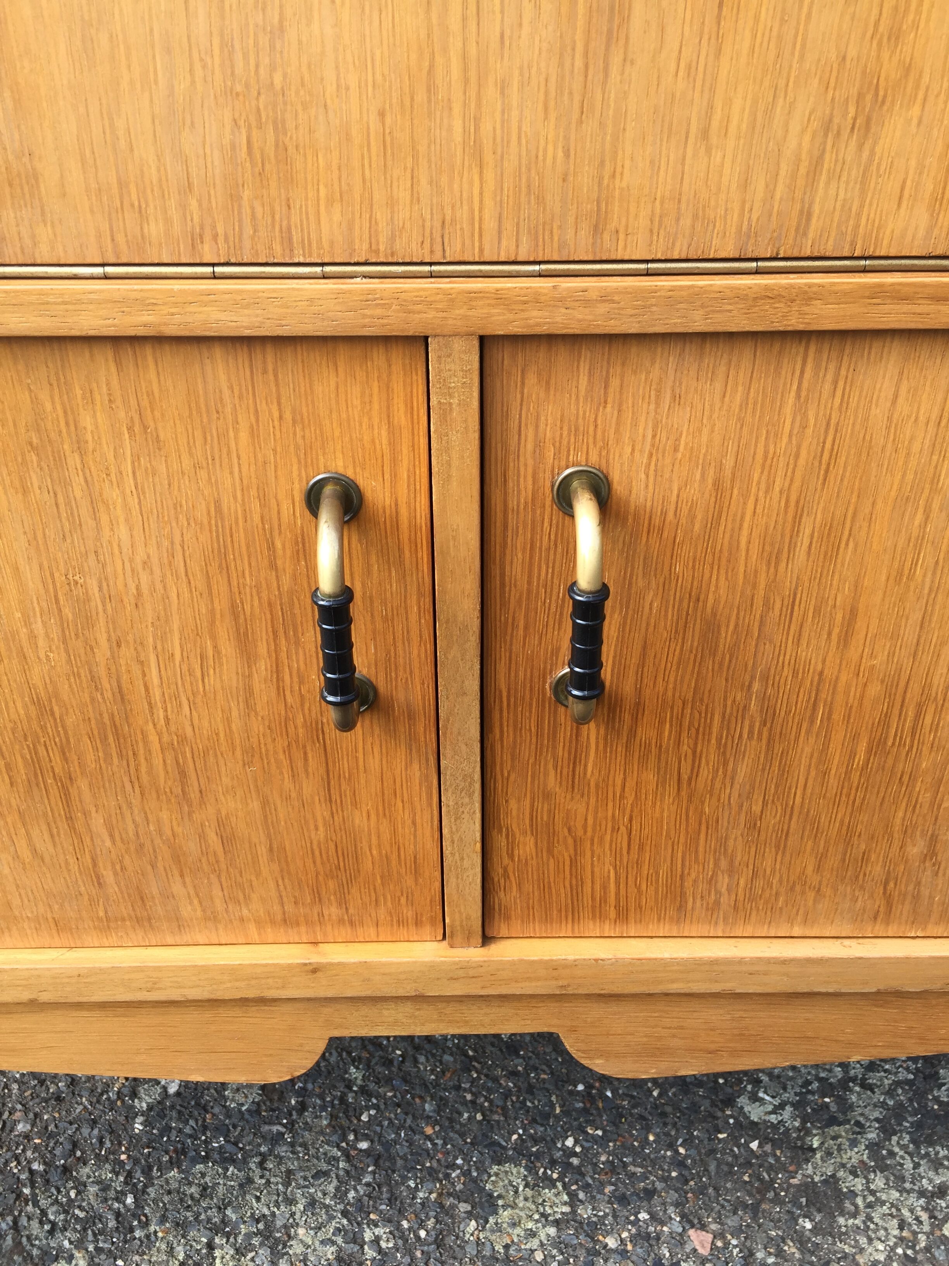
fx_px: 1060
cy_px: 633
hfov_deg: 48.2
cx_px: 474
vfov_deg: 61.7
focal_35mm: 29
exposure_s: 1/191
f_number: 2.2
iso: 32
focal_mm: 4.15
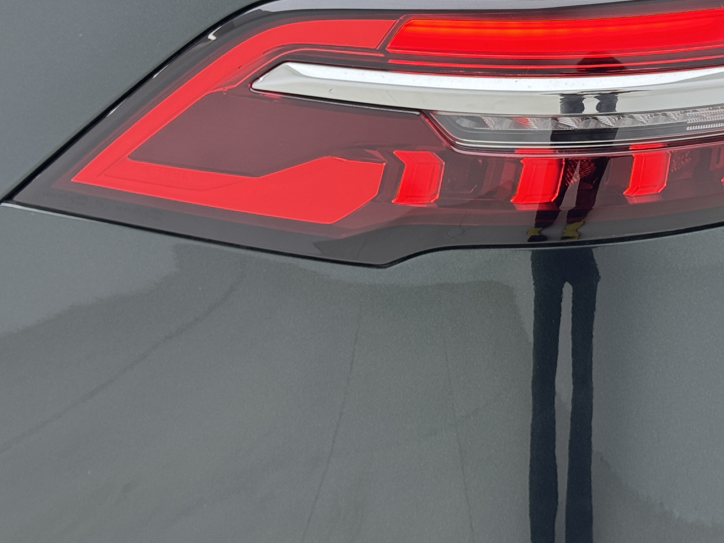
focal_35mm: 86
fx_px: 1799
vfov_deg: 17.0
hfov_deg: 22.4
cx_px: 608
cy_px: 69
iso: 50
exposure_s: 1/100
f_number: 1.78
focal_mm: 6.76
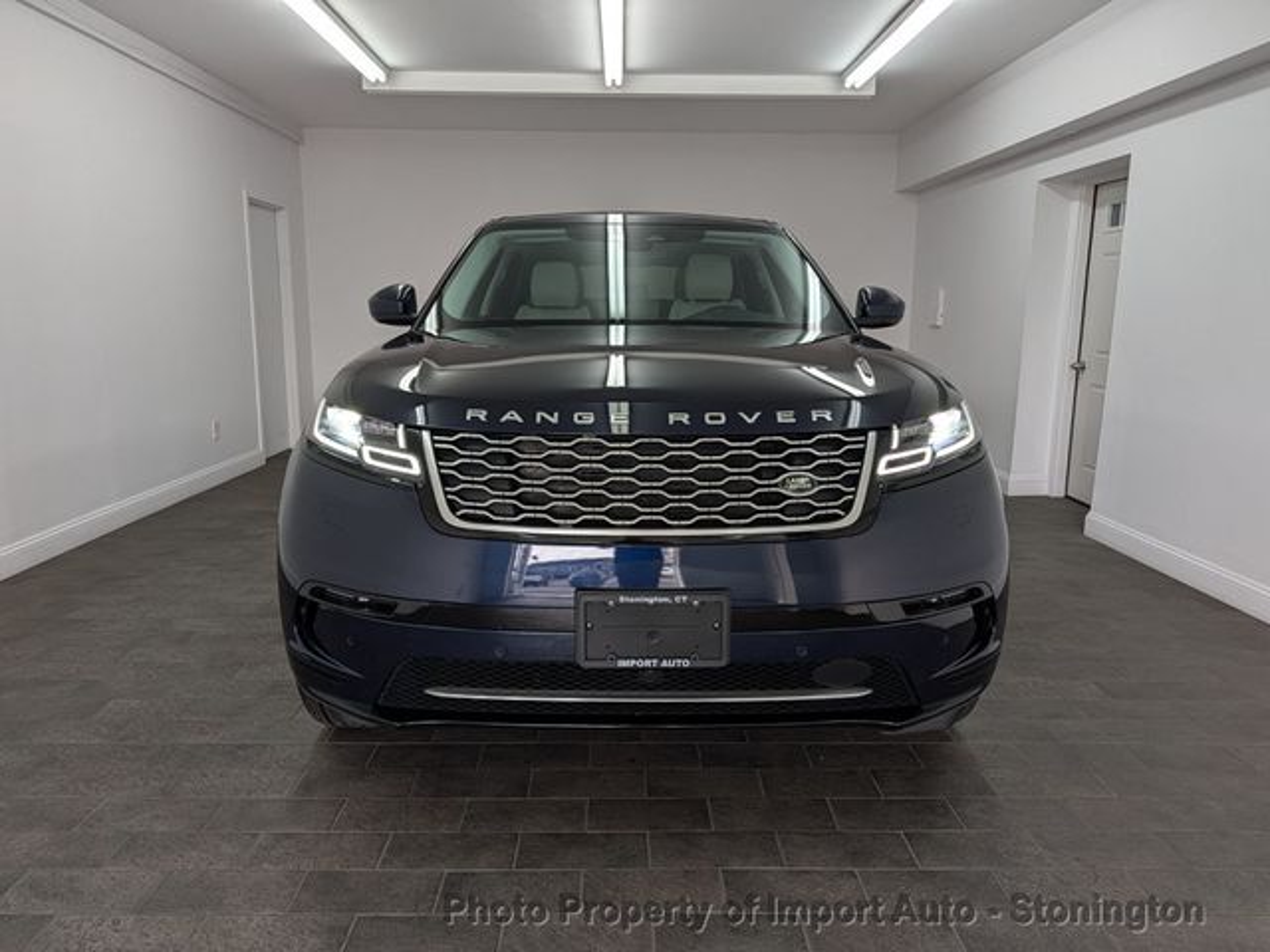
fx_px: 881
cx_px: 635
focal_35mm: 24
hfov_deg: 71.6
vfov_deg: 56.8
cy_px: 476
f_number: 1.68
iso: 44
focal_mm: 6.9
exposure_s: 1/120
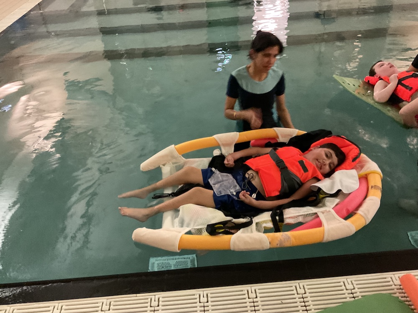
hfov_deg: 61.7
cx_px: 209
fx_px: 350
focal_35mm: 29
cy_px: 156
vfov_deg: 48.2
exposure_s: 1/20
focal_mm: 3
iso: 500
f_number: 1.8
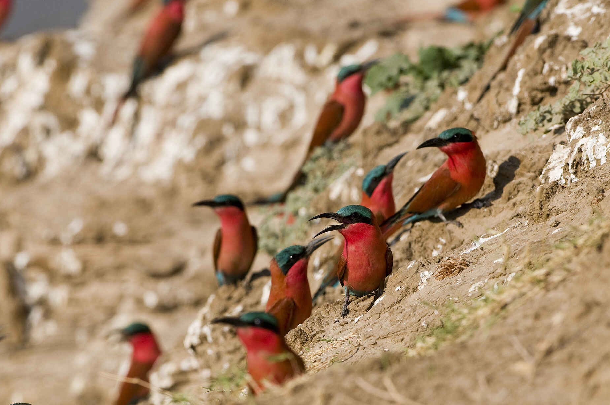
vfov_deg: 2.9
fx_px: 7920
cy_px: 203
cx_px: 312
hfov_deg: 4.4
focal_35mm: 468
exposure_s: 1/1250
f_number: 7.1
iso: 320
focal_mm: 300
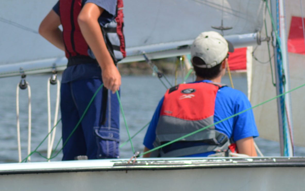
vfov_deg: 3.7
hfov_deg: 5.9
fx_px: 2959
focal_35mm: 356
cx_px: 95
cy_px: 51
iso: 360
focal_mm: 135
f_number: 5.6
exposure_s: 1/2000
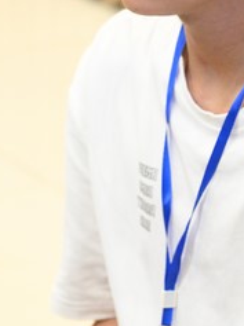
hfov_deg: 6.3
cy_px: 172
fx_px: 2215
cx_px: 126
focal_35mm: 235
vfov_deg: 8.4
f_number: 4
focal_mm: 89
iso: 10000
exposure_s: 1/200
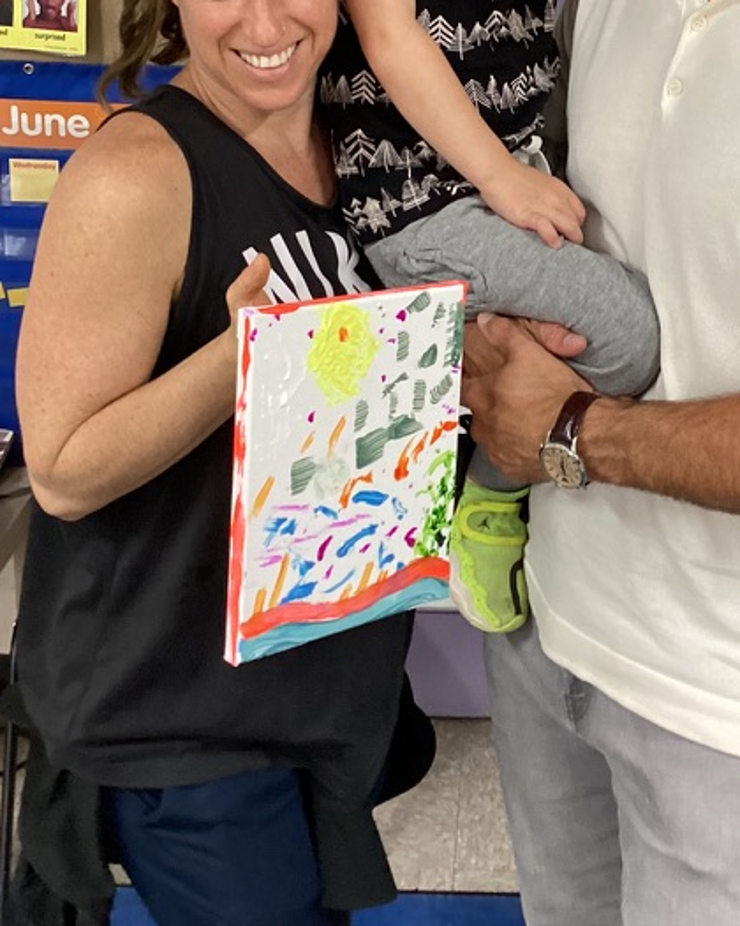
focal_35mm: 59
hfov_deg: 25.6
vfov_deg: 31.3
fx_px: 1615
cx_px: 504
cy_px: 220
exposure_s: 1/50
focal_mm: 3.3
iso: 320
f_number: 2.4
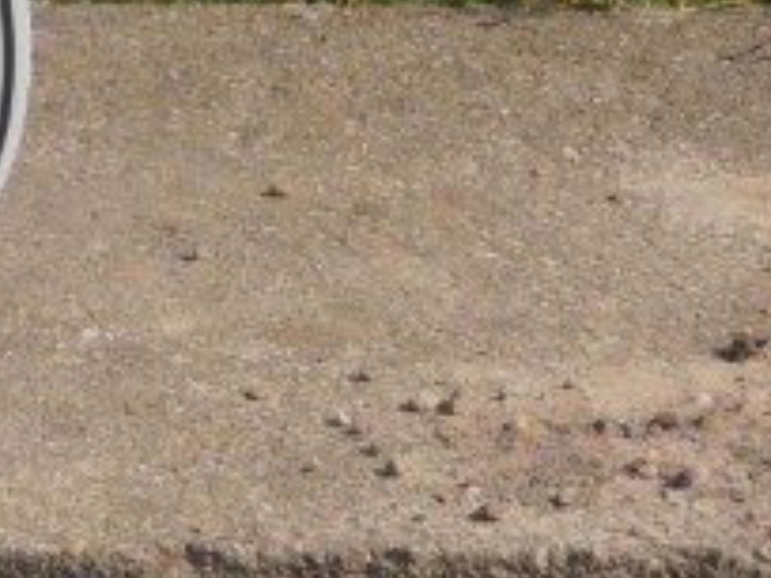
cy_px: -23
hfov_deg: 3.2
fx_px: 13809
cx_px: -401
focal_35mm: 620
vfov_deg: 2.4
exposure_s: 1/640
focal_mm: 35.05
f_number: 5.8
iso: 80
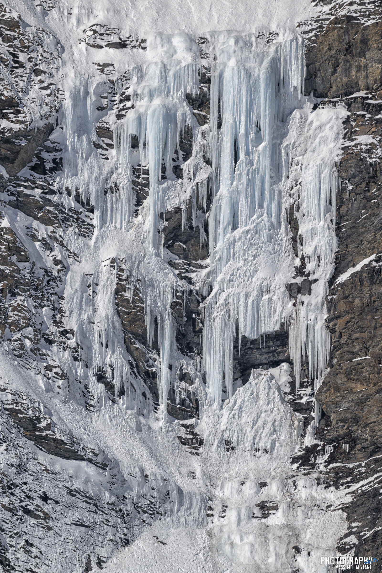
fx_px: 13369
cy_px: 286
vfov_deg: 2.5
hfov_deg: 1.6
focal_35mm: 840
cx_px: 191
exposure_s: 1/800
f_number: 14
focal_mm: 840
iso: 140
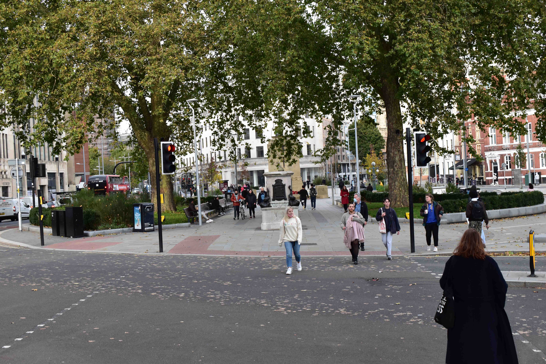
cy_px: 182
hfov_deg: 38.9
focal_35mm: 51
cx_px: 273
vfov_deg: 26.5
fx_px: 773
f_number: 9
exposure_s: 1/125
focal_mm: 34
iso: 400
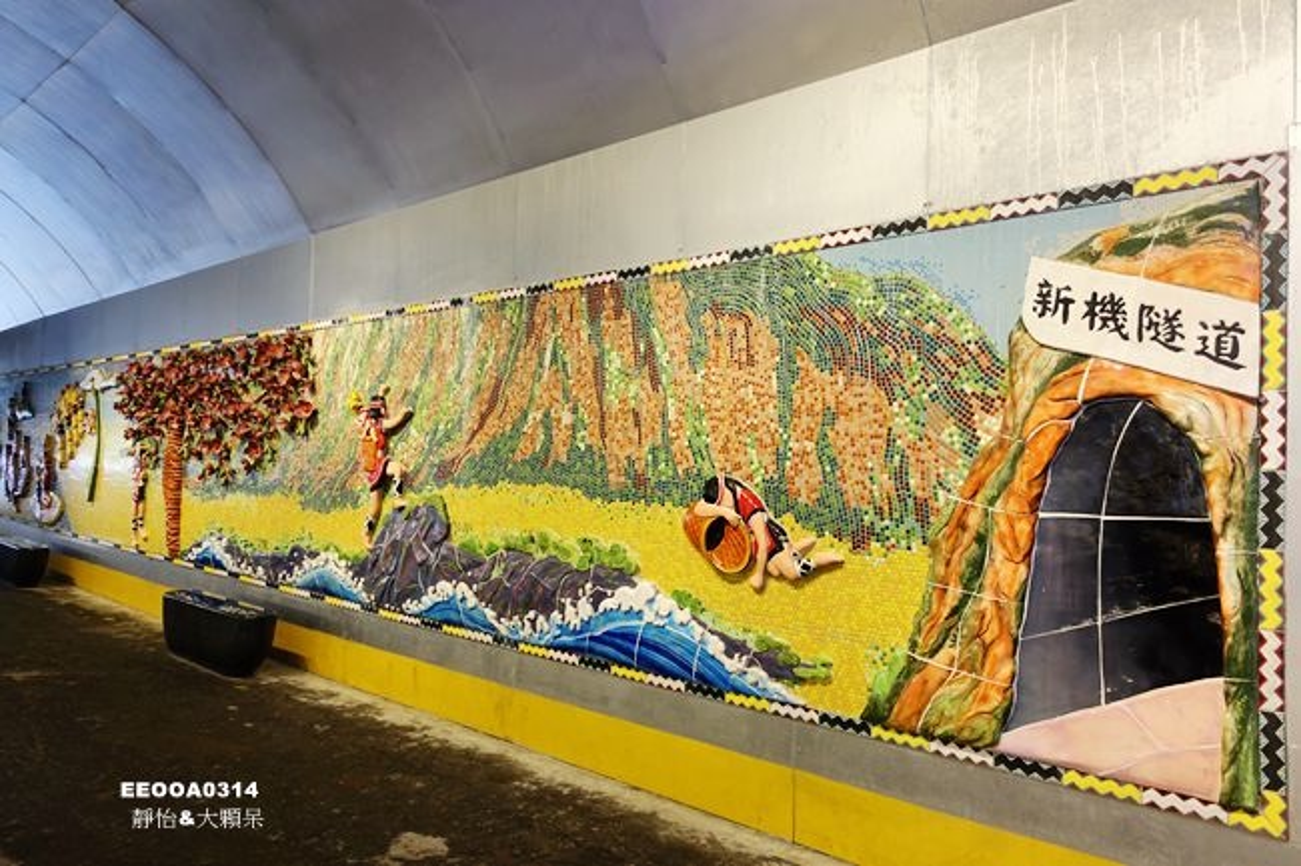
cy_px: 433
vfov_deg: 53.1
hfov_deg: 73.8
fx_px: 867
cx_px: 650
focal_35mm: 24
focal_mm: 8.8
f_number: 2.2
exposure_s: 1/30
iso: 125
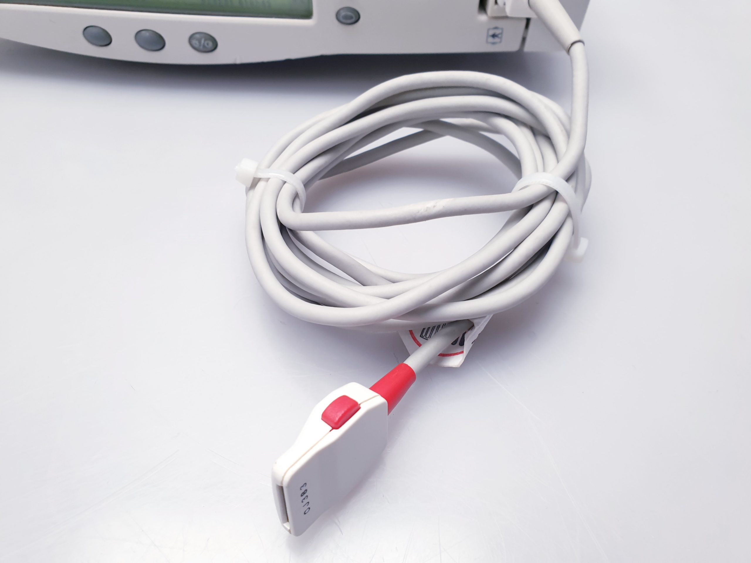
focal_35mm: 26
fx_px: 564
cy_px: 282
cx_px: 376
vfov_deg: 53.1
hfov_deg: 67.3
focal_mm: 4.3
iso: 80
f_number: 2.4
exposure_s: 1/50
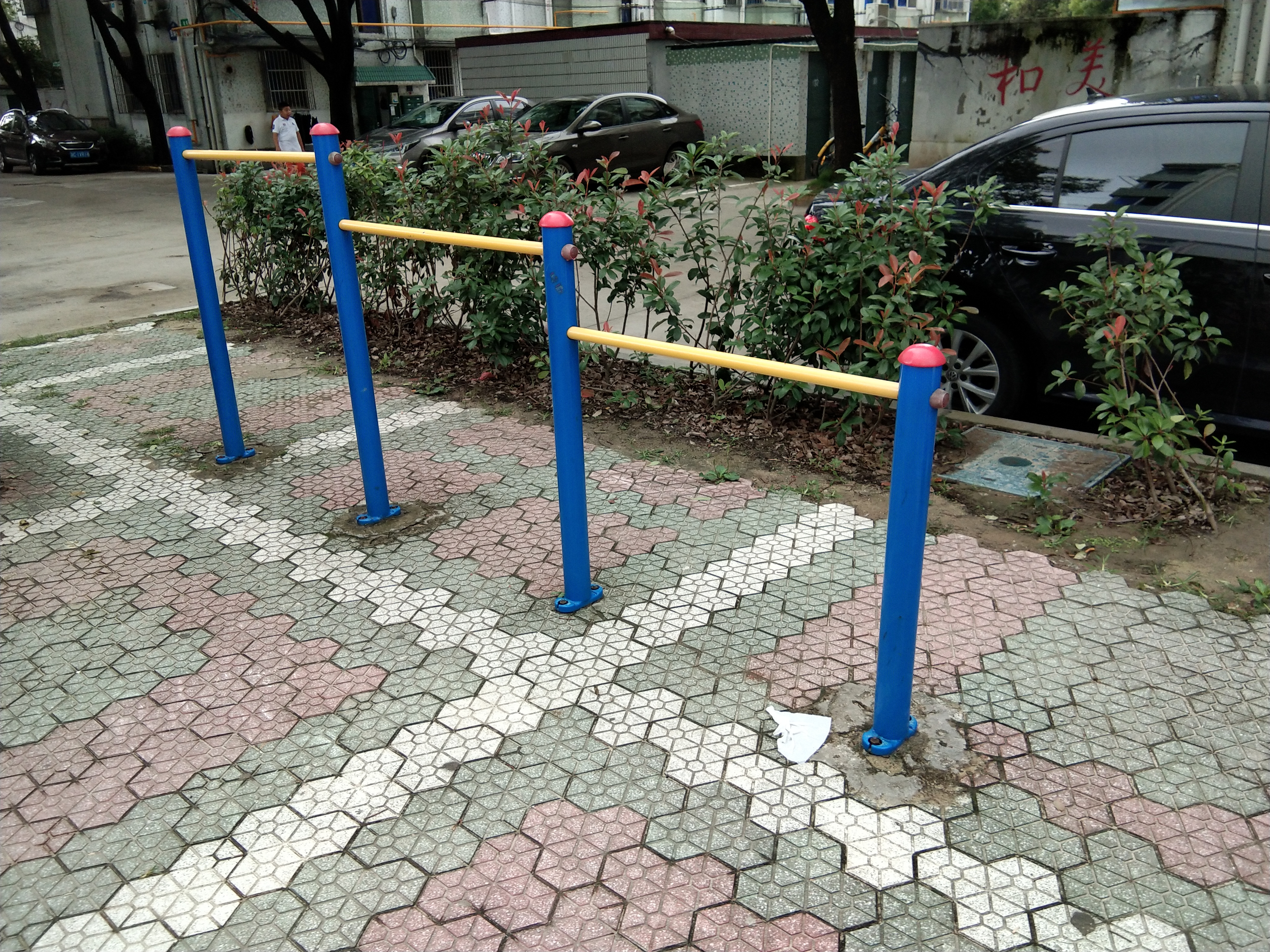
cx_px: 635
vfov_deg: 45.4
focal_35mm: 31
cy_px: 476
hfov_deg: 58.4
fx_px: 1137
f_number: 2.2
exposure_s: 1/50
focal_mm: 3.69
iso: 80
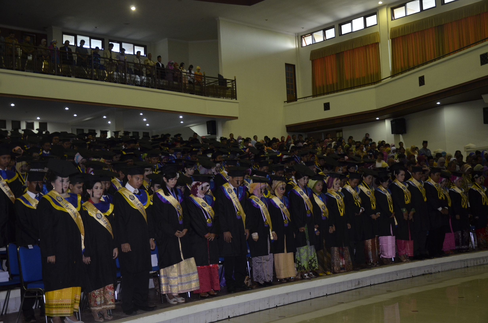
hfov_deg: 46.5
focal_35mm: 42
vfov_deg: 31.8
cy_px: 162
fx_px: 568
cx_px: 244
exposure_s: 1/40
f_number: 4.5
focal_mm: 28
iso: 500
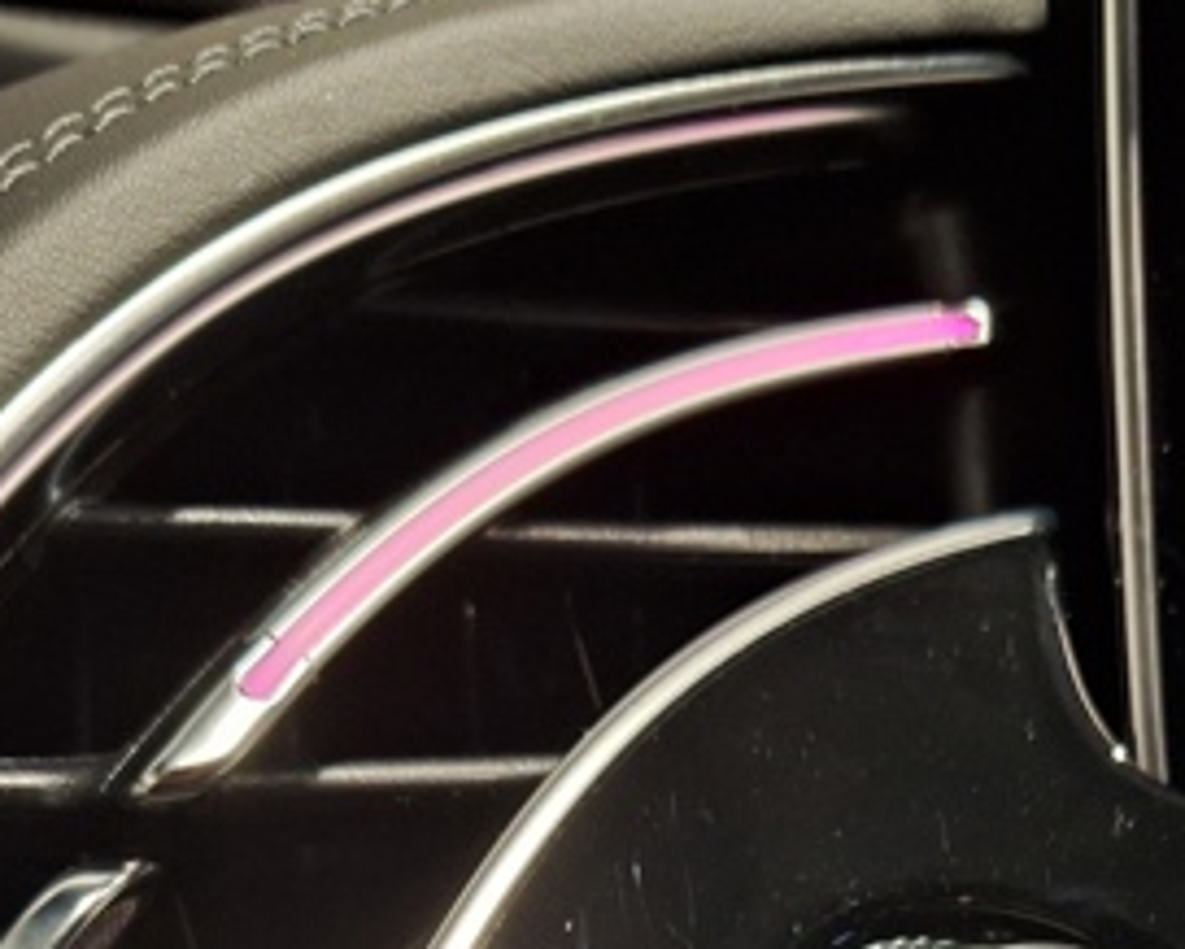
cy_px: 1293
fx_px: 2316
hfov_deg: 28.4
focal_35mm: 66
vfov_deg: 20.7
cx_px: 850
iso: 640
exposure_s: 1/20
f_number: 1.8
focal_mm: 5.54
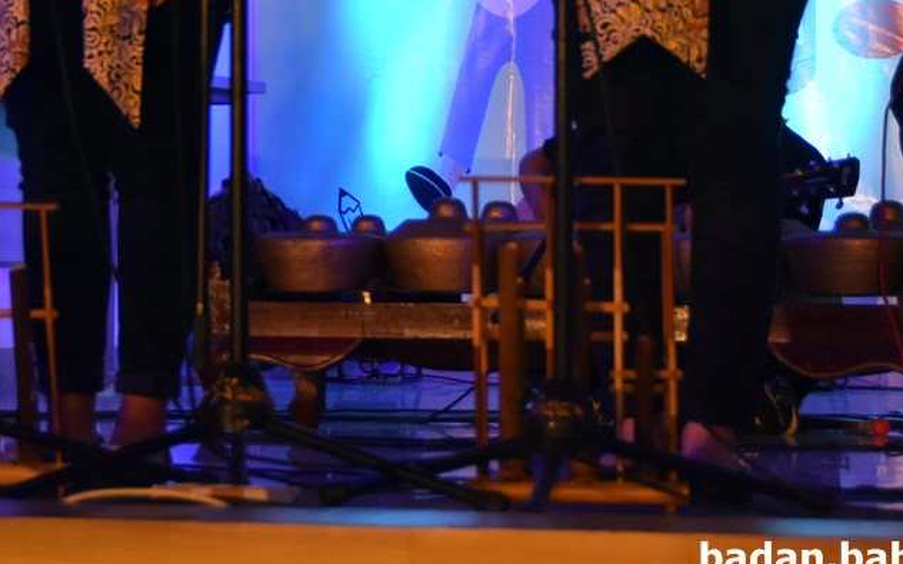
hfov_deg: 11.8
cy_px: -118
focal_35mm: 178
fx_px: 4381
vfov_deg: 7.3
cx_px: 341
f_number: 5
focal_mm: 46
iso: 800
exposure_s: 1/100
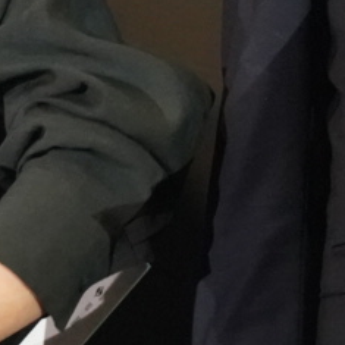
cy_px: -95
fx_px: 6540
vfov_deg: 3.0
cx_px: 567
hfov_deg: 3.0
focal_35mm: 580
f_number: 4
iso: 12800
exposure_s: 1/200
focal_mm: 99
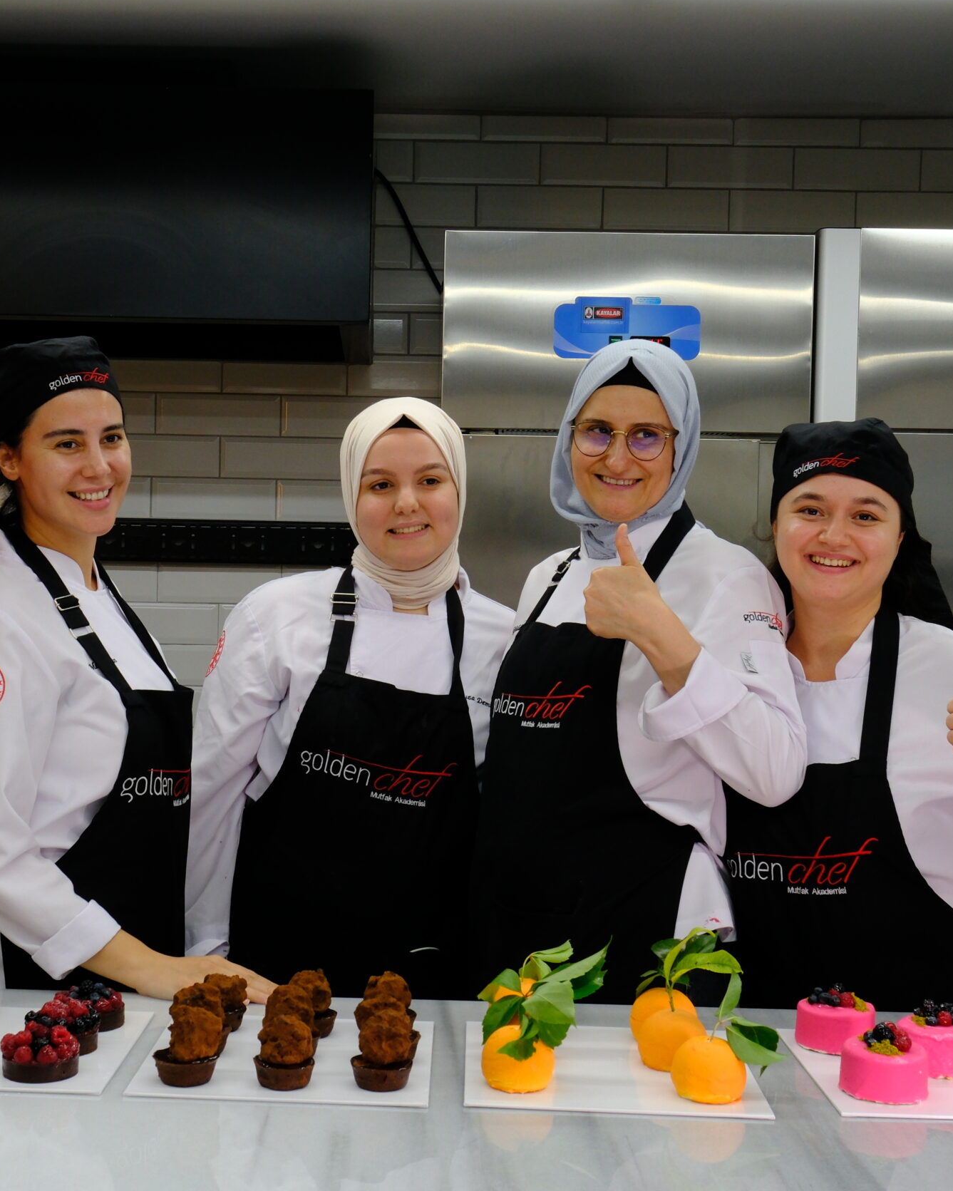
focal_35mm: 46
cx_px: 376
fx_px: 1622
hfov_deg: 32.6
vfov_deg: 40.3
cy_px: 602
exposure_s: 1/30
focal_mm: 21.3
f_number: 10
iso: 1250
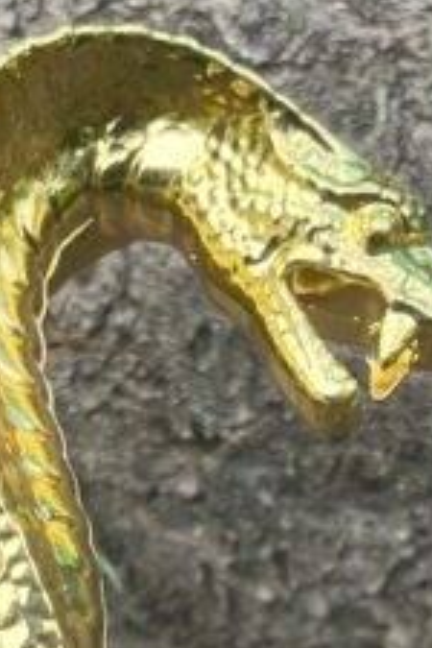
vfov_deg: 20.8
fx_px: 1728
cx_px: 89
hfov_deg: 14.2
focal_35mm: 96
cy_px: 590
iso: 50
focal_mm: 5.1
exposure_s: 1/583
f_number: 1.6
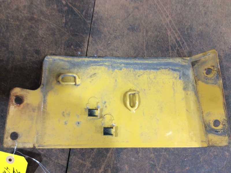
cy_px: 86
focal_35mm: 32
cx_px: 116
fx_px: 213
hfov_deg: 56.9
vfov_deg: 44.1
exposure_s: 1/24
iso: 80
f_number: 2.4
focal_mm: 3.3
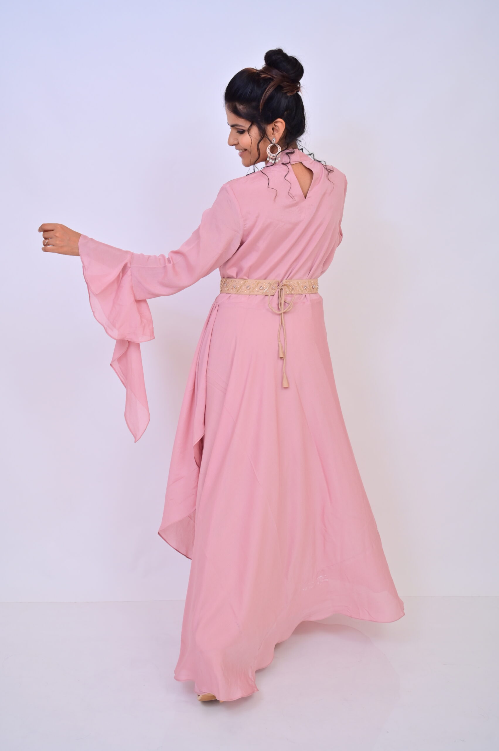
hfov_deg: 31.8
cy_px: 376
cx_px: 250
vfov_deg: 46.4
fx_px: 874
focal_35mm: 42
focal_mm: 42
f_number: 4.5
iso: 200
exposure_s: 1/125
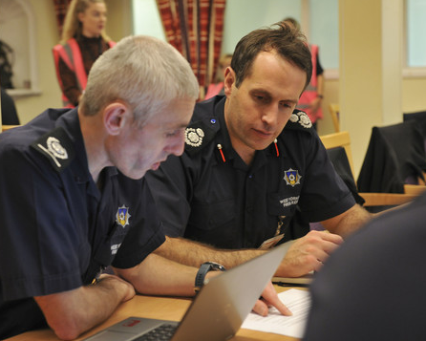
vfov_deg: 20.4
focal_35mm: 75
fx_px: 946
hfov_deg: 25.4
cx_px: 184
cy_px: 170
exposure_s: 1/25
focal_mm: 66
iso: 1250
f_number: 4.5
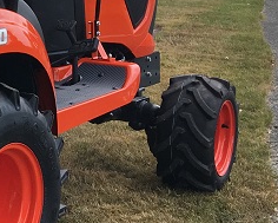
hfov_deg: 15.4
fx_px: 938
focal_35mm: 114
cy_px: -22
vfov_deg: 13.3
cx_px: -150
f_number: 2.2
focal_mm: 4.15
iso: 25
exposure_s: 1/475
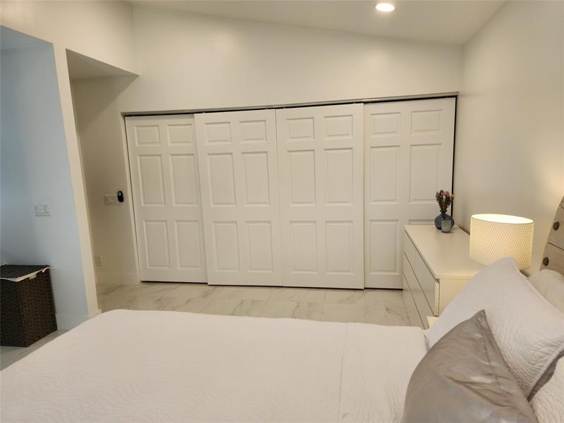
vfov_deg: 58.9
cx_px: 282
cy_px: 212
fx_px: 375
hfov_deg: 73.9
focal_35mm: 23
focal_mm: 6.4
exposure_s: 1/120
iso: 80
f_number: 1.8
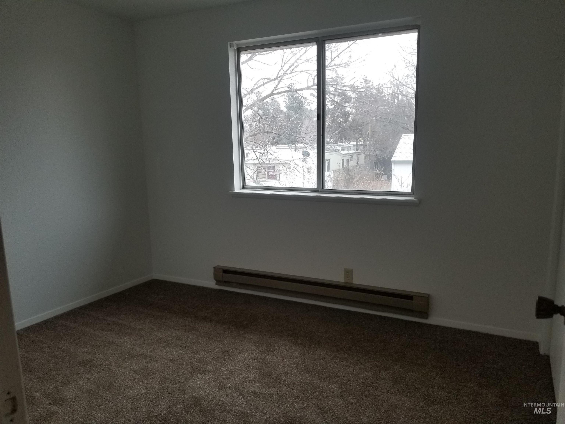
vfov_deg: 53.1
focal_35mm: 26
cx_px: 282
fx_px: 424
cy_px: 212
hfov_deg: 67.3
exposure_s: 1/60
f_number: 1.7
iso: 100
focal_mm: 4.3
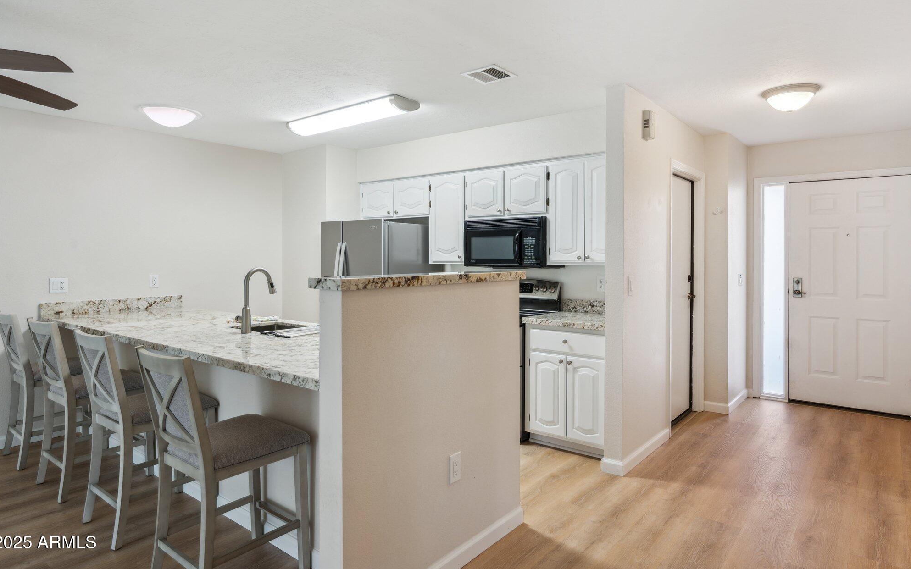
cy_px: 259
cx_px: 461
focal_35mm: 21
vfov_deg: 57.2
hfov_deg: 82.3
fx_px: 521
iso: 320
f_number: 8
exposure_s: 1/15
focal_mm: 20
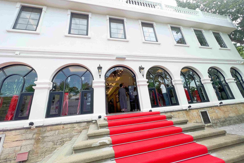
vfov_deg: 80.7
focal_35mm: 14
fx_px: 95
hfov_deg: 104.2
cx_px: 122
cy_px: 69
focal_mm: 1.57
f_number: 1.8
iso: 32
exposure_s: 1/1064
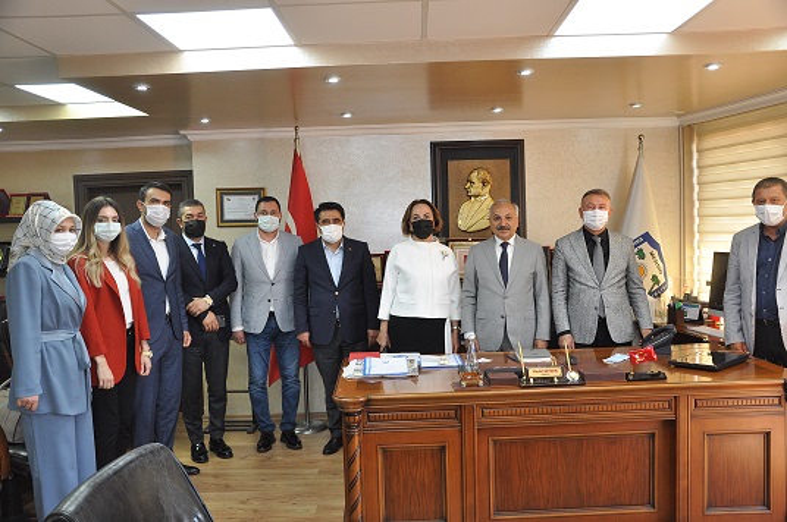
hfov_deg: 59.6
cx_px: 394
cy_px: 261
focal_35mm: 32
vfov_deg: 41.6
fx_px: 688
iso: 720
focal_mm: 21
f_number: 3.8
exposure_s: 1/125
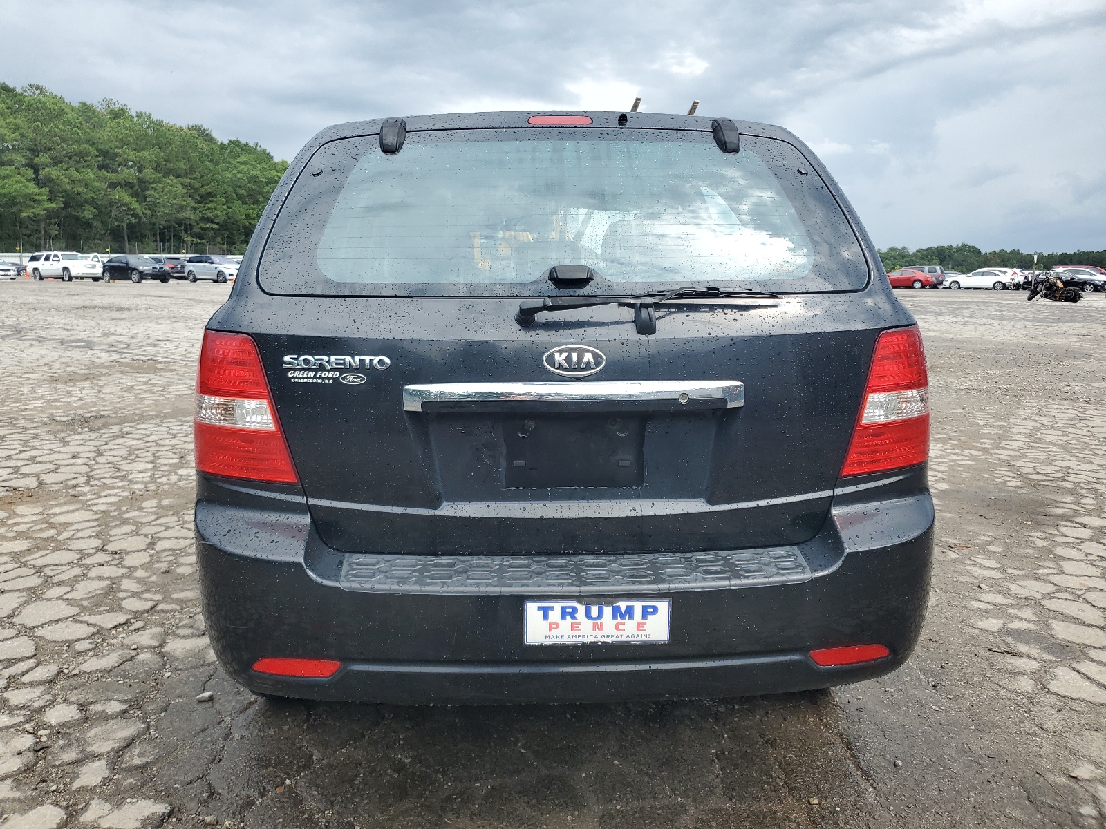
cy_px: 414
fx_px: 831
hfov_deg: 67.3
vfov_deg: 53.1
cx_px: 553
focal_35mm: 26
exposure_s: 1/1250
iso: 50
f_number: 1.5
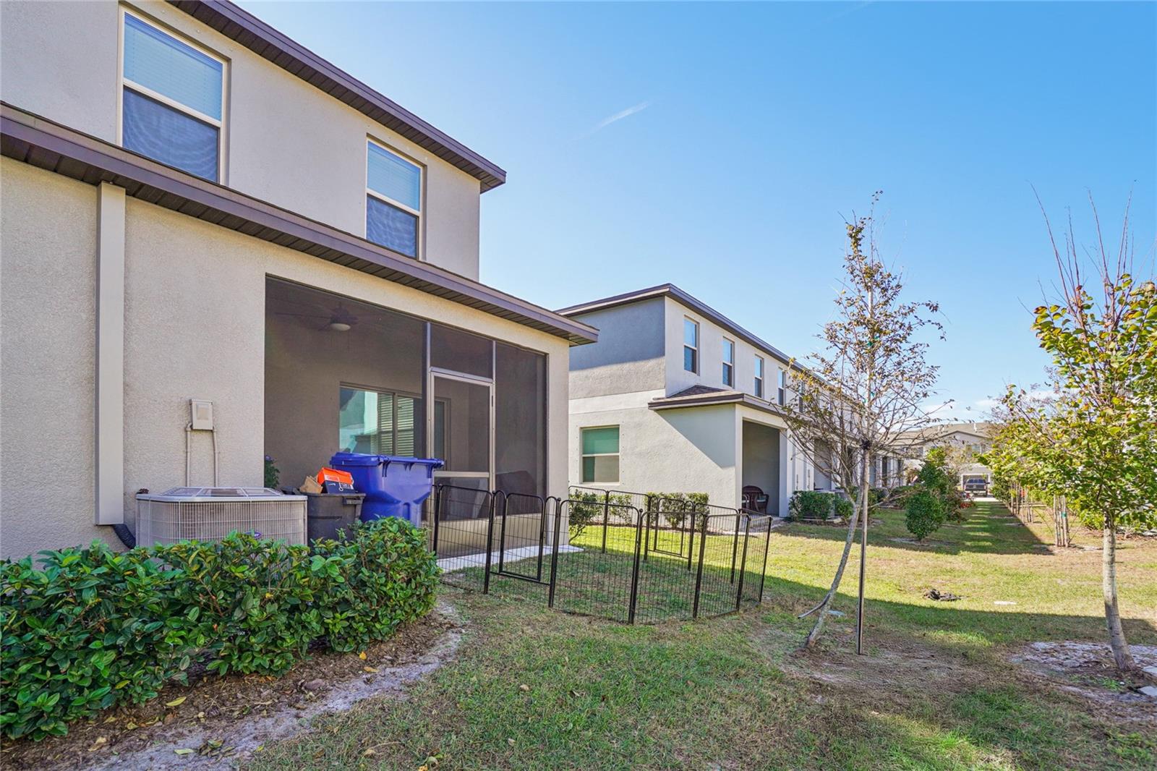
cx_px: 578
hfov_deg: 100.4
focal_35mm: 15
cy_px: 386
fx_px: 482
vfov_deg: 77.3
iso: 100
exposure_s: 1/90
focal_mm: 10
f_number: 8
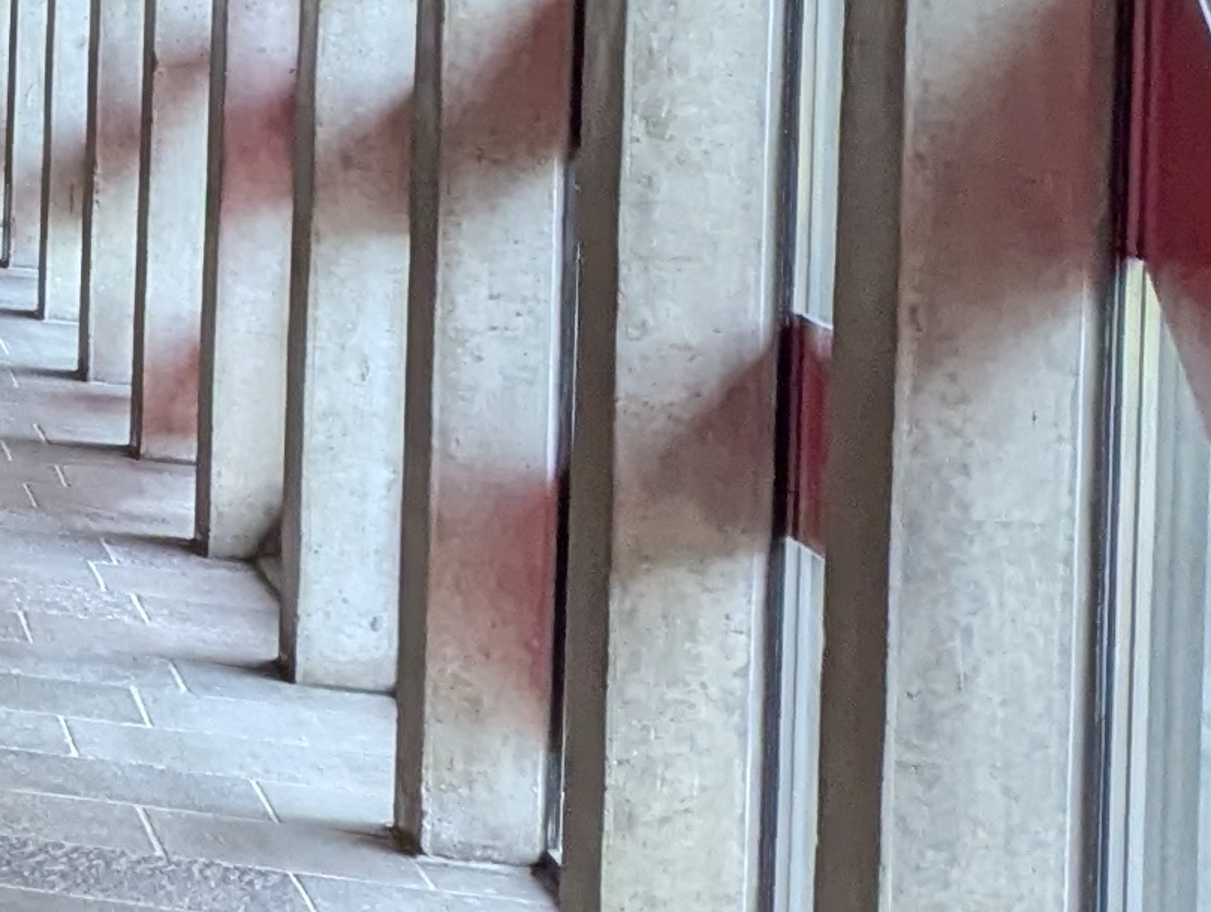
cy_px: -505
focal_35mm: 121
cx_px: -1748
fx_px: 4239
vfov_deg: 11.7
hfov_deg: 12.5
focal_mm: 6.81
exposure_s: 1/775
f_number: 1.85
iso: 604
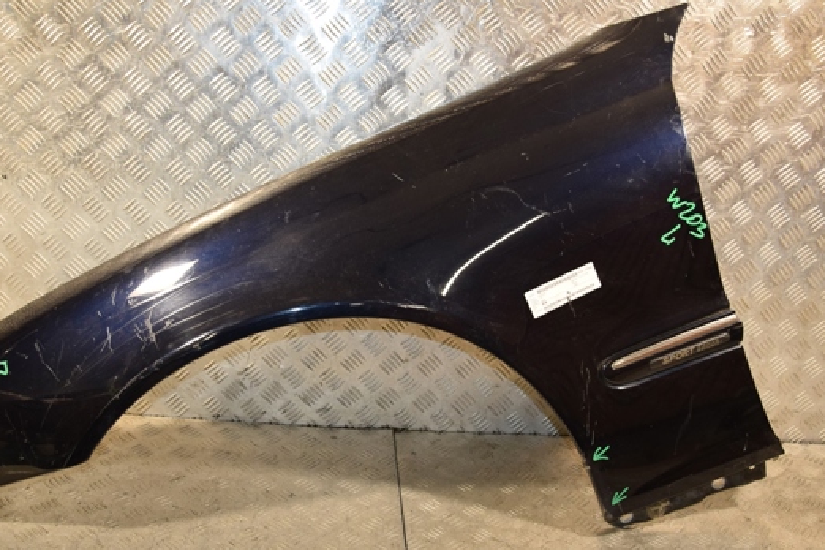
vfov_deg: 34.5
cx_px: 365
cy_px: 291
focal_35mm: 39
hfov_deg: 49.9
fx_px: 885
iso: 800
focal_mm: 21
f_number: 5
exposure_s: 1/200
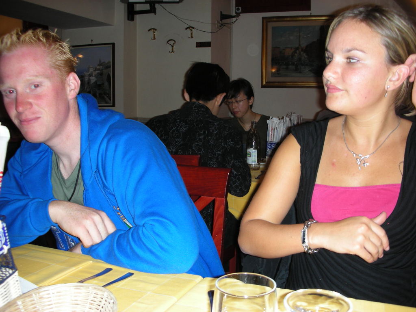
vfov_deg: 40.7
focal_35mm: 35
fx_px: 421
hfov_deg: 52.6
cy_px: 156
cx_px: 208
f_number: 3
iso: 68
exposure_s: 1/60.1
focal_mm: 5.8
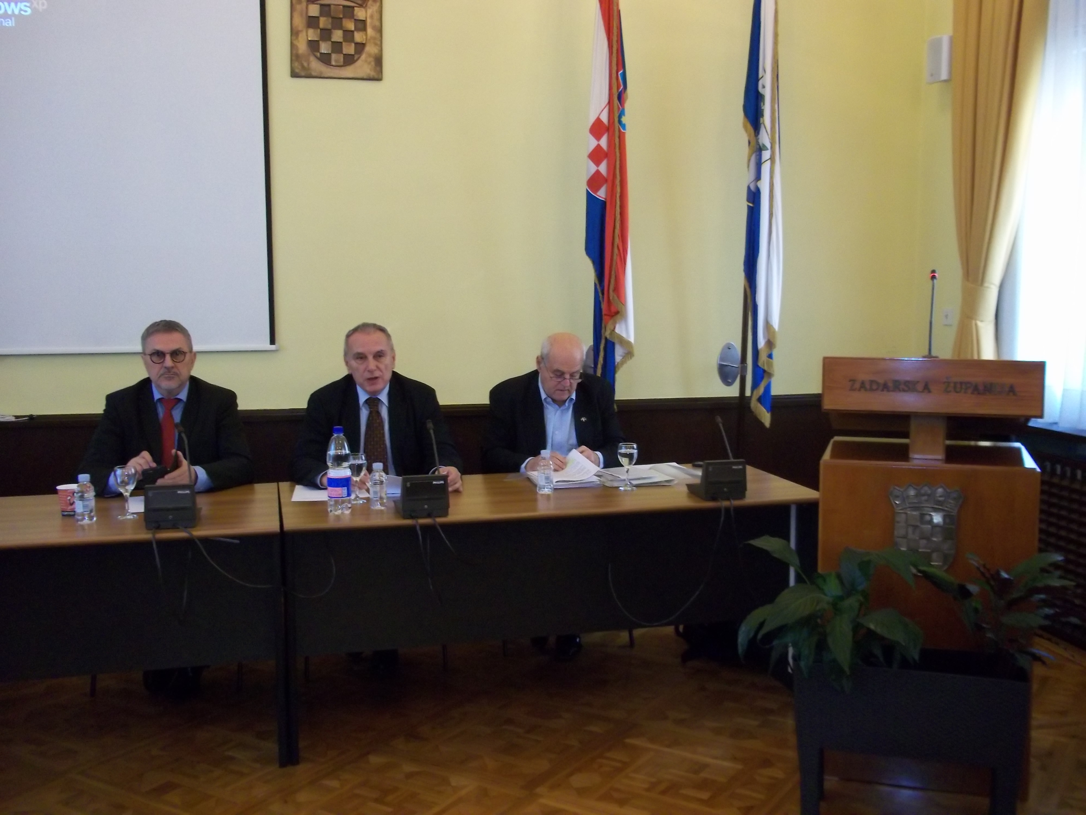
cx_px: 543
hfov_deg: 51.4
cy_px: 408
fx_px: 1129
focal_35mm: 36
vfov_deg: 39.7
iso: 320
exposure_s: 1/30
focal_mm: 6.5
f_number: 3.1
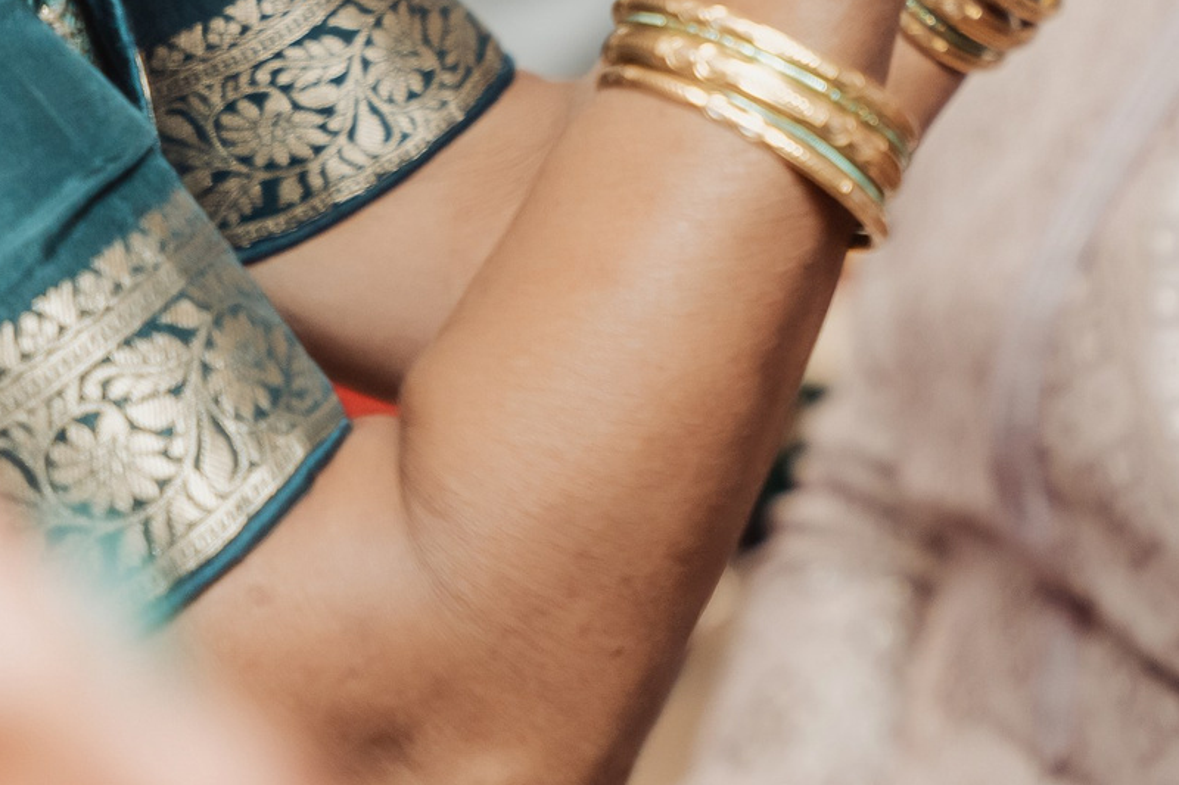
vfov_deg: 6.1
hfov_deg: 9.1
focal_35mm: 224
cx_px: 1341
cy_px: -313
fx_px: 7334
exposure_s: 1/250
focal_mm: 70
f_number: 2.8
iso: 640
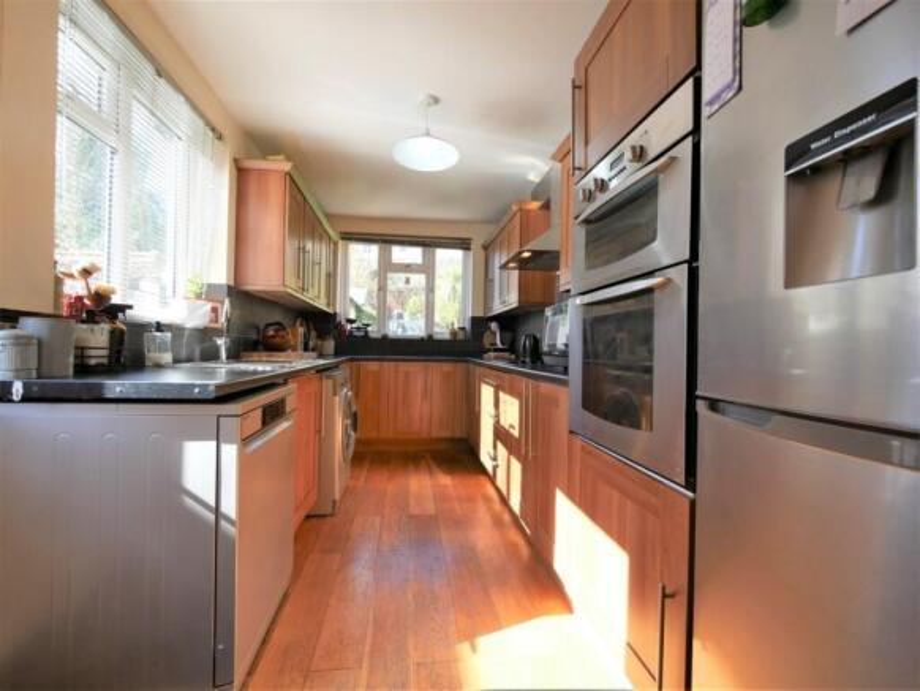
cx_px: 460
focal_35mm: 14
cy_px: 346
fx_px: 372
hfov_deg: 102.0
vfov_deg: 85.7
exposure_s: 1/80
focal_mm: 7
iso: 200
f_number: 4
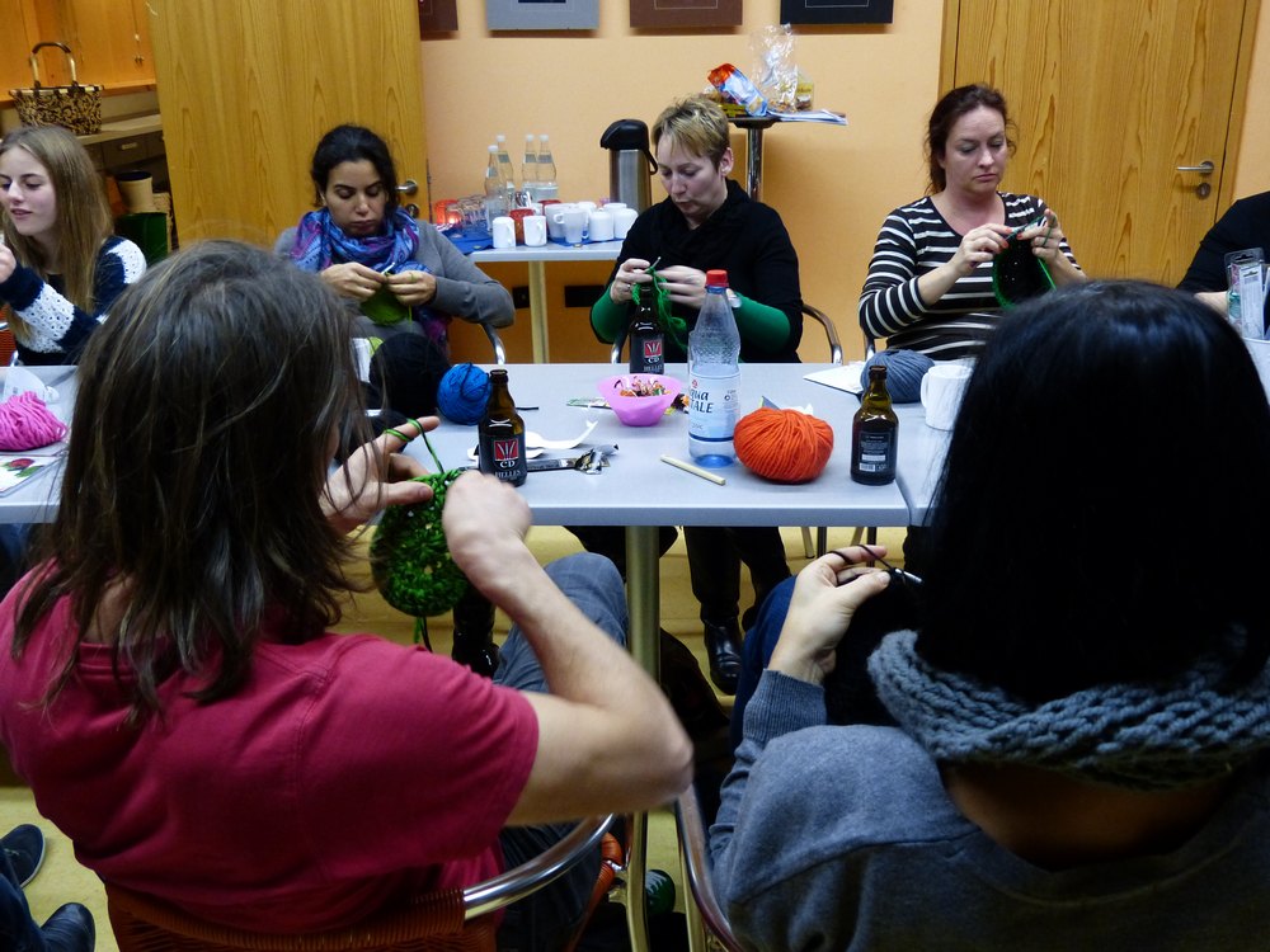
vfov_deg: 42.9
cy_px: 476
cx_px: 635
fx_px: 1211
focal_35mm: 33
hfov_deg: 55.4
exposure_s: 1/25
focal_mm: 5.9
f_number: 2.8
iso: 400
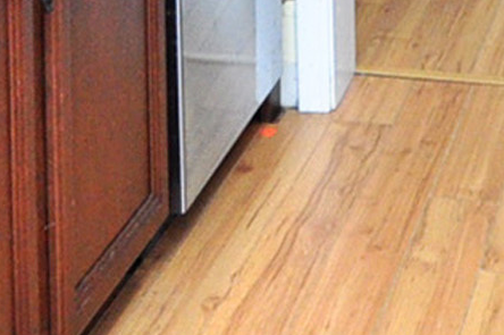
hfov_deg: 20.8
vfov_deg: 11.2
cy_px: -520
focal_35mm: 98
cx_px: 261
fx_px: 1370
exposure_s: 1/60
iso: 800
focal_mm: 10
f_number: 4.5
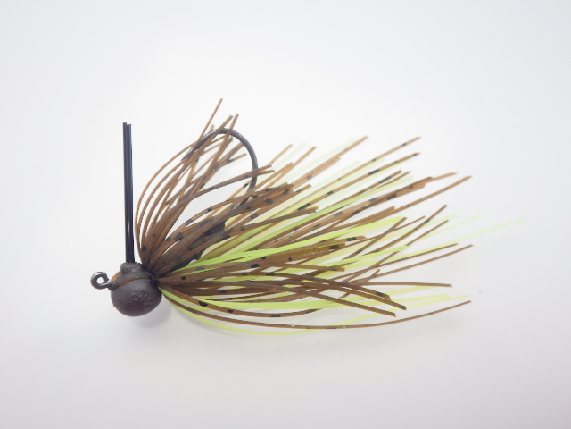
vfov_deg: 45.4
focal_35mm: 31
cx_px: 286
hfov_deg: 58.4
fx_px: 511
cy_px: 214
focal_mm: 5.5
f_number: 3.1
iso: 320
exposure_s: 1/45
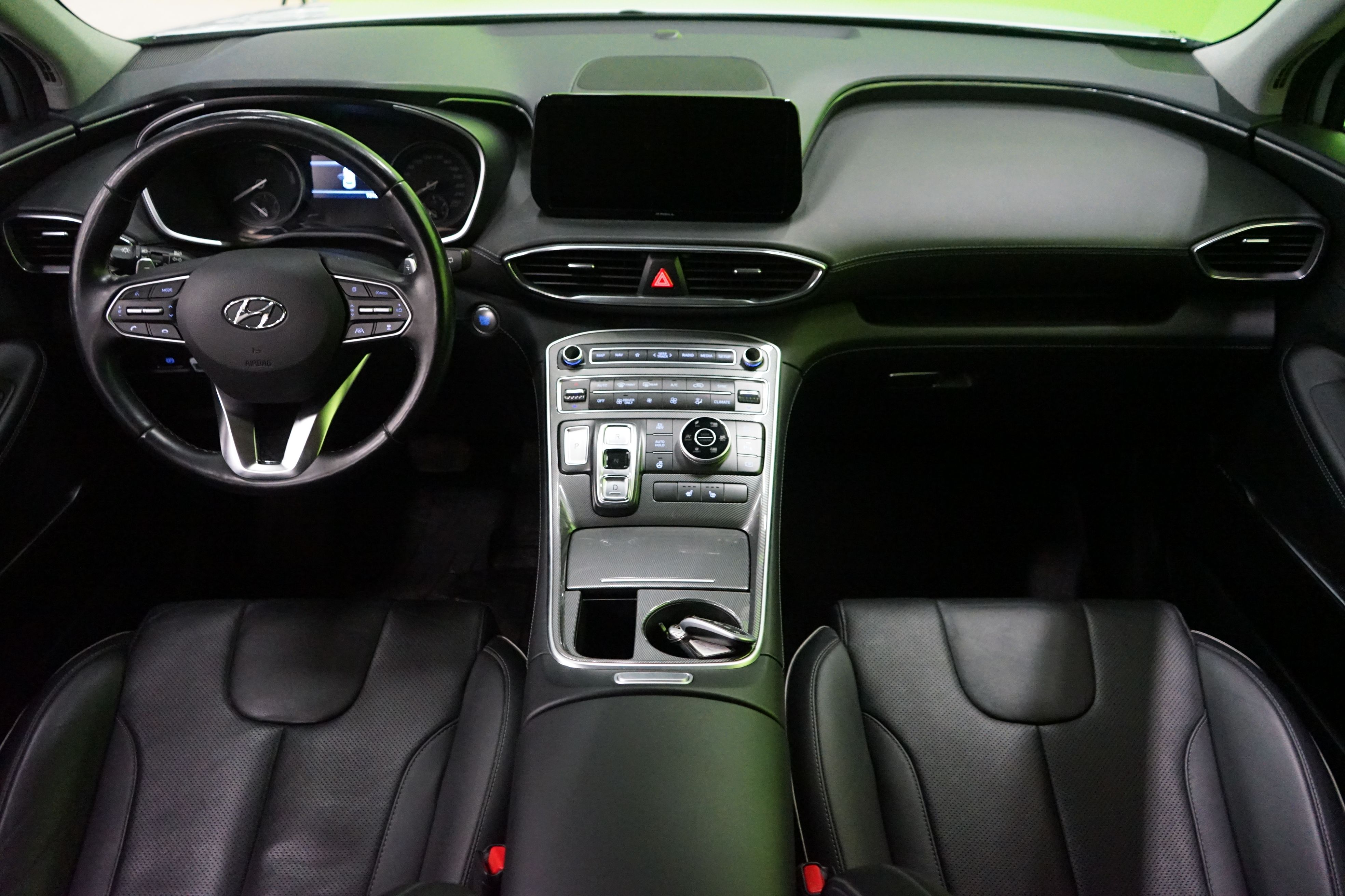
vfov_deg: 46.4
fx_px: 1046
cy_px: 448
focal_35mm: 28
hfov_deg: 65.5
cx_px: 672
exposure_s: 1/30
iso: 6400
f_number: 3.5
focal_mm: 28
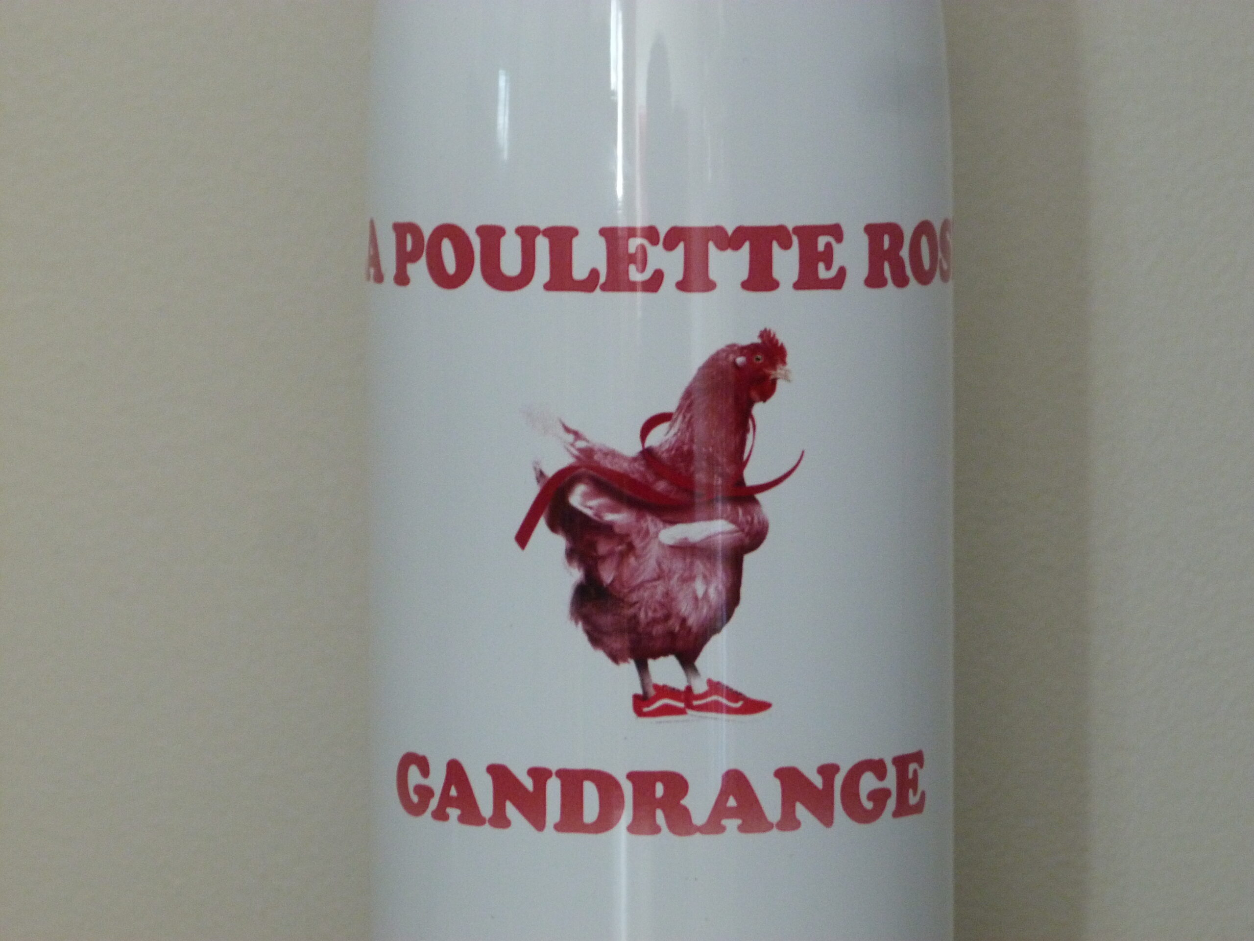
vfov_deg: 10.0
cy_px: 470
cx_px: 627
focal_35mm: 149
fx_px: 5398
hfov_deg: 13.3
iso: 400
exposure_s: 1/5
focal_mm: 26.8
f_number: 3.7
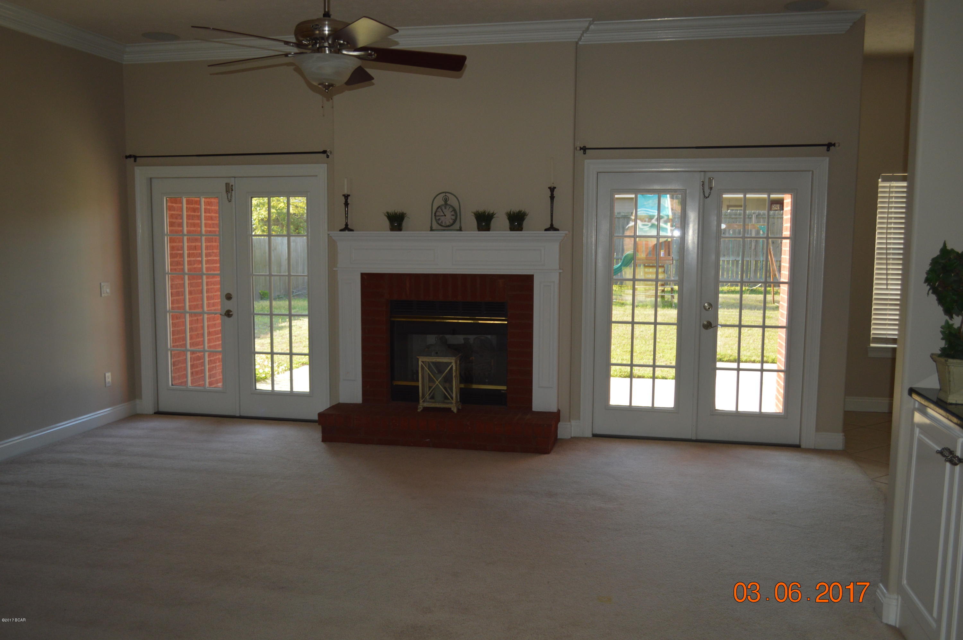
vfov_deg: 43.5
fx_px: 802
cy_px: 320
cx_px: 482
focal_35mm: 30
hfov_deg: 62.0
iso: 400
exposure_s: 1/125
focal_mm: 20
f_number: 4
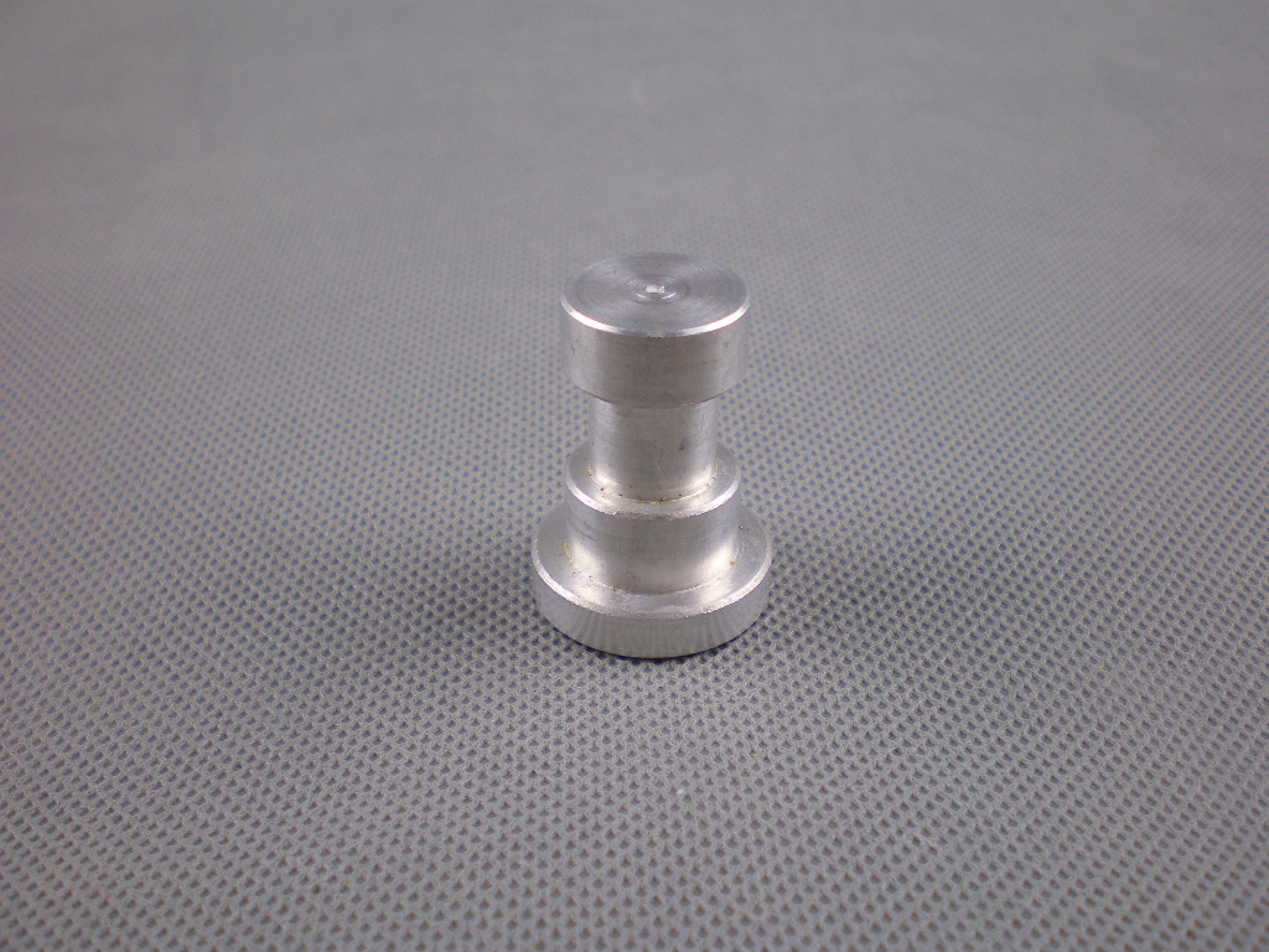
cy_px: 476
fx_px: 1393
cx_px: 634
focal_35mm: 38
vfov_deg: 37.7
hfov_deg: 49.0
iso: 64
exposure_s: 1/50
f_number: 3.1
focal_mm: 6.3
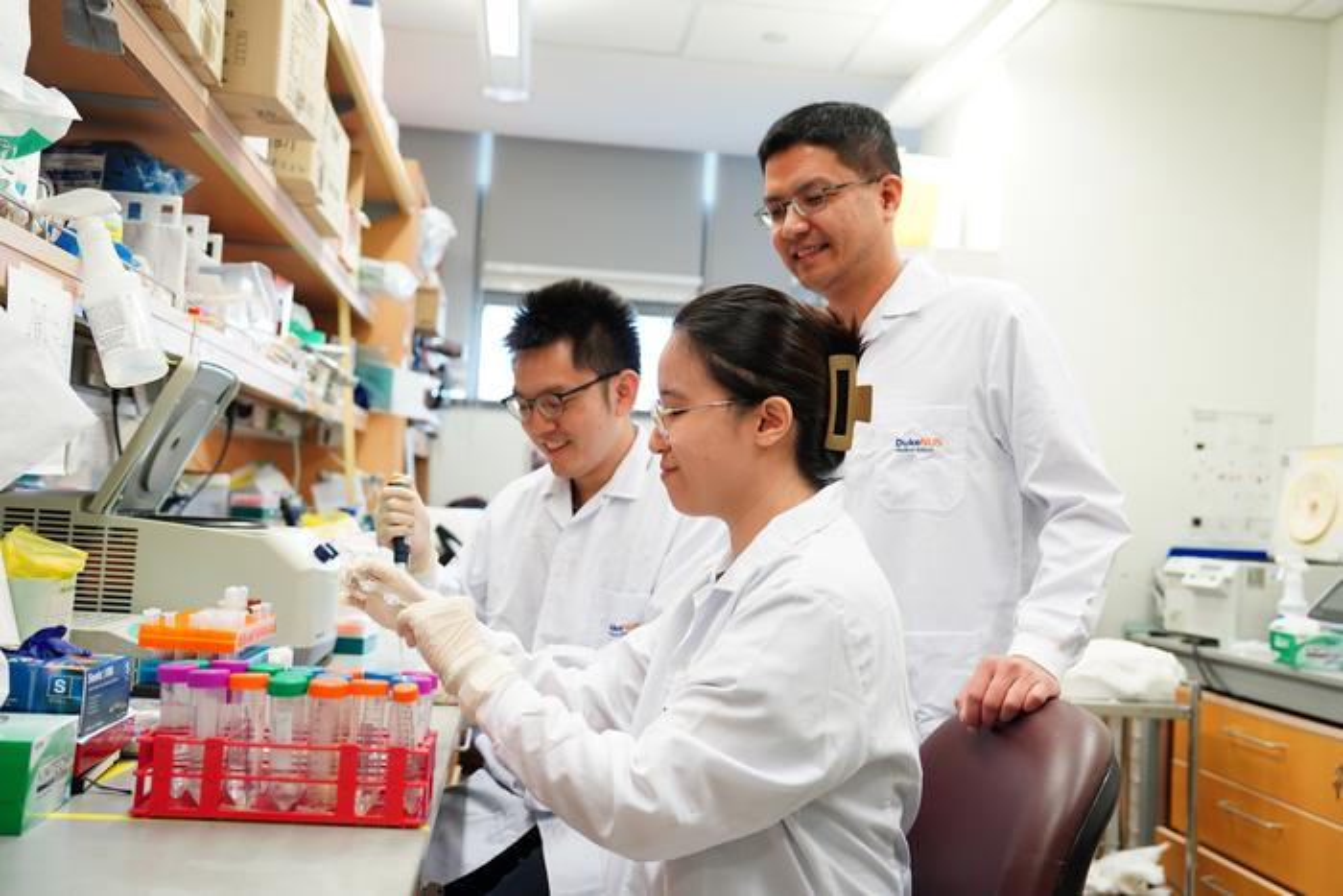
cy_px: 448
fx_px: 1269
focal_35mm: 34
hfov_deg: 55.8
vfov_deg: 38.9
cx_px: 672
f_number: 2.8
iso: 1250
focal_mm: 34
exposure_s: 1/200
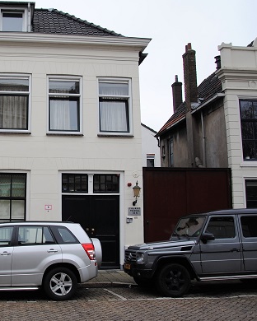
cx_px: 33
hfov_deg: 36.2
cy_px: 158
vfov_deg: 46.8
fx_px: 371
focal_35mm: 39
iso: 200
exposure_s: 1/80
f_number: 4.5
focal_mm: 18
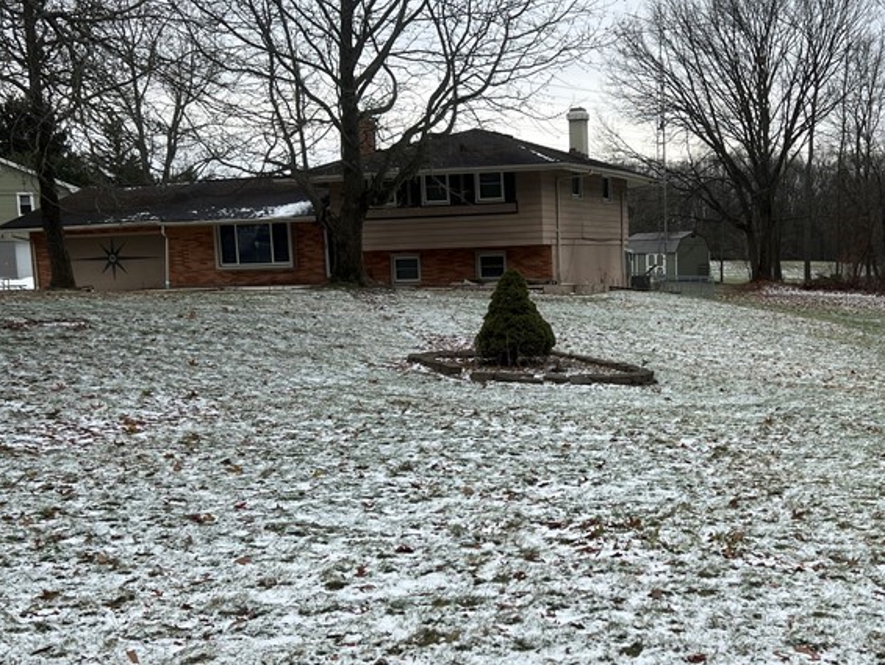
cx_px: 580
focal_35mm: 47
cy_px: 415
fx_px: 1202
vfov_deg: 30.8
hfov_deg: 40.0
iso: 50
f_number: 1.5
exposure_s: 1/1412
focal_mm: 5.7
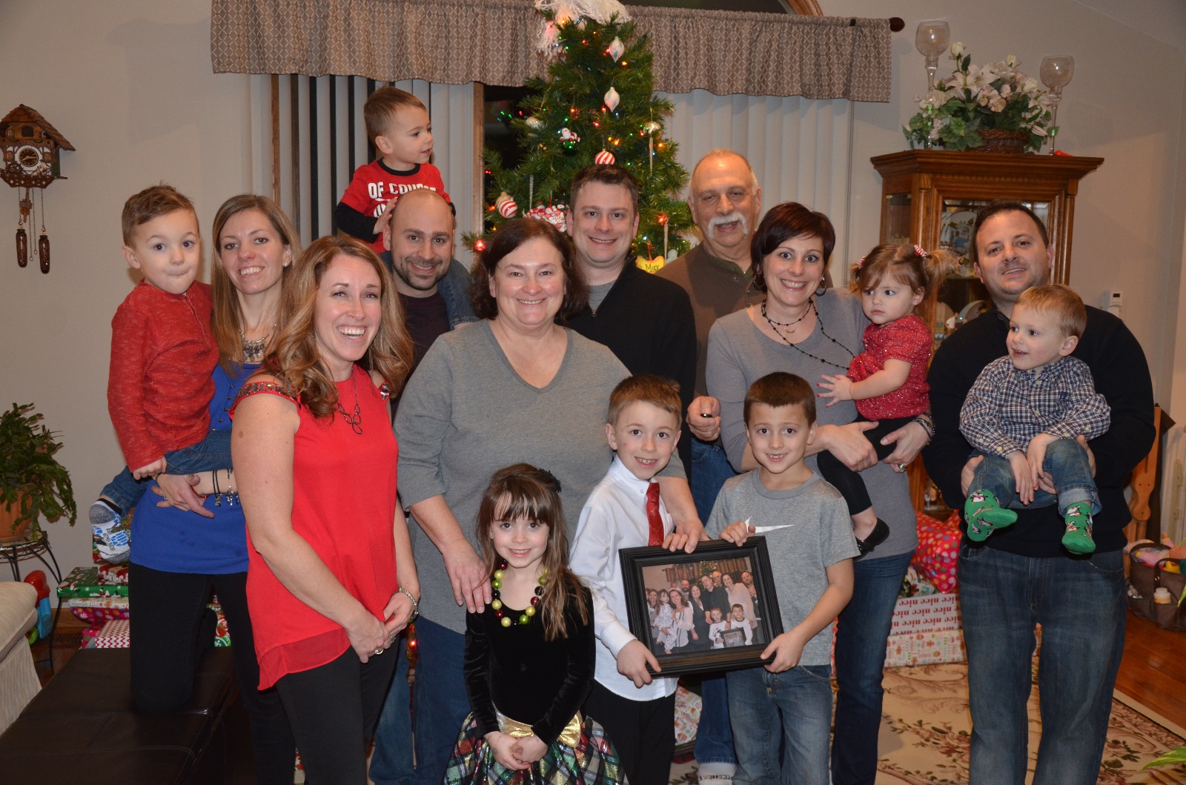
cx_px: 593
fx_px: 1085
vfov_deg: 39.8
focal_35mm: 33
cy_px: 392
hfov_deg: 57.3
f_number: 3.8
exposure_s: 1/60
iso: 800
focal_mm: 22
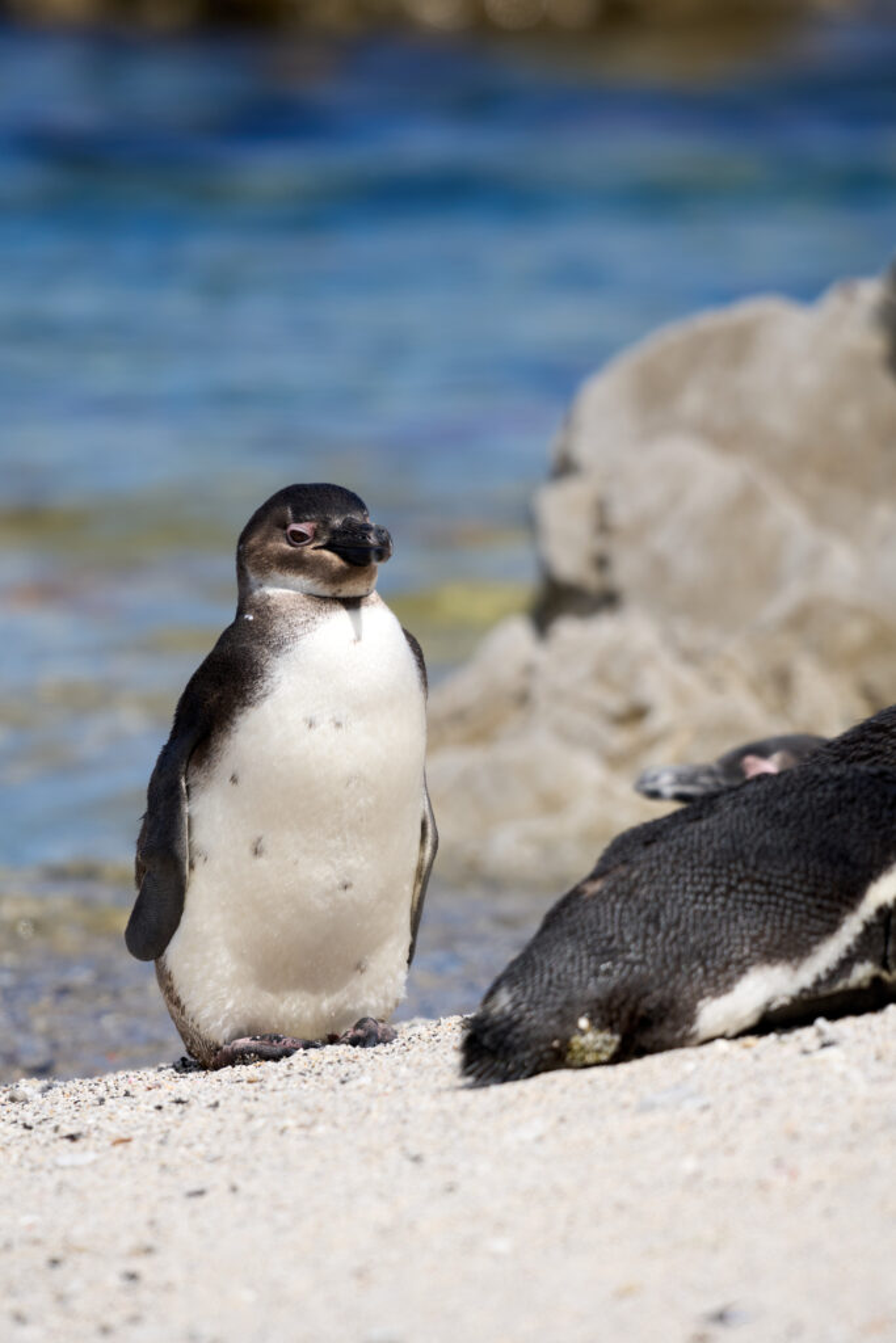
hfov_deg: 2.2
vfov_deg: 3.3
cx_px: 448
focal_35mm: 622
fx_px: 23219
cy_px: 672
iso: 100
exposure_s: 1/640
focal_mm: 414.8
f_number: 6.3
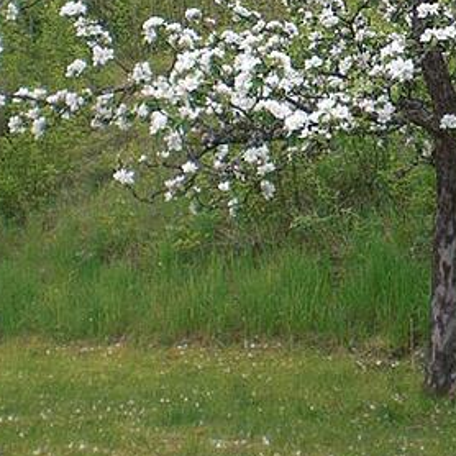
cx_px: 420
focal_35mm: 87
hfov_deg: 19.5
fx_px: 1297
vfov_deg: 19.3
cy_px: -7
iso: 64
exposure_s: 1/250
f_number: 3.1
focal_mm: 6.3
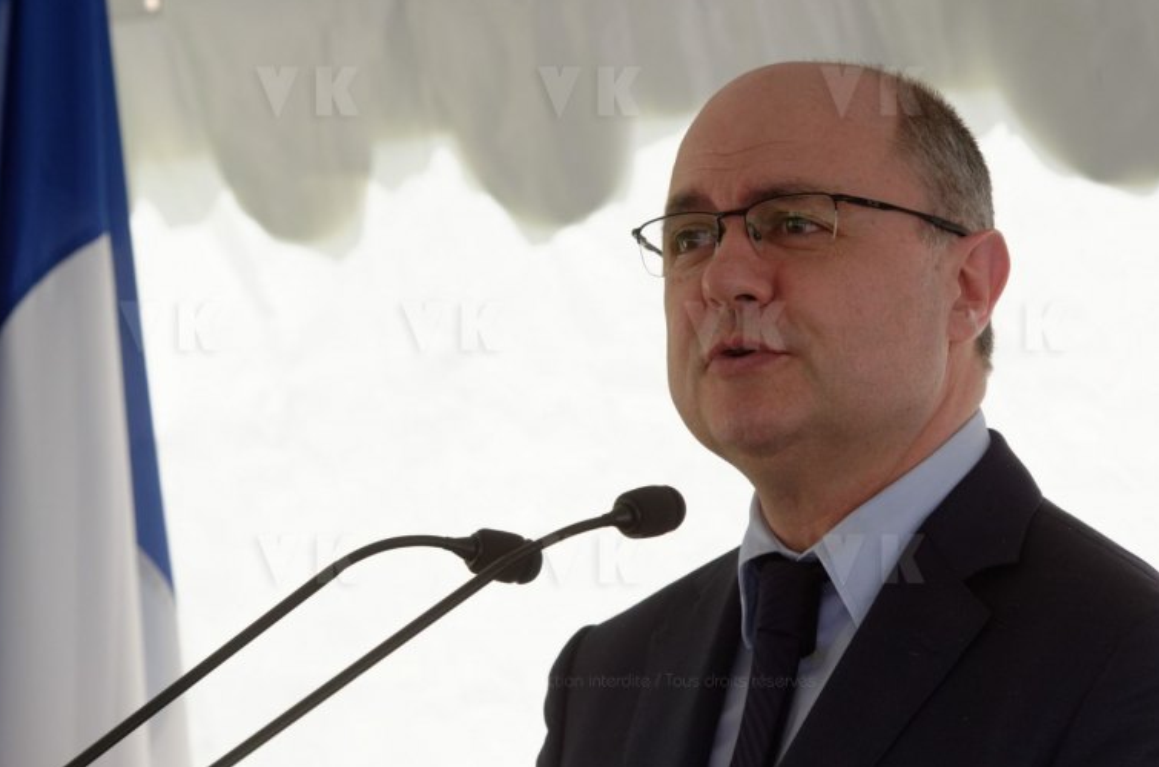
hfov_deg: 9.6
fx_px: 6892
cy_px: 373
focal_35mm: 215
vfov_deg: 6.4
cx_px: 589
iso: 800
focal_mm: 135
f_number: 5.6
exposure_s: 1/125
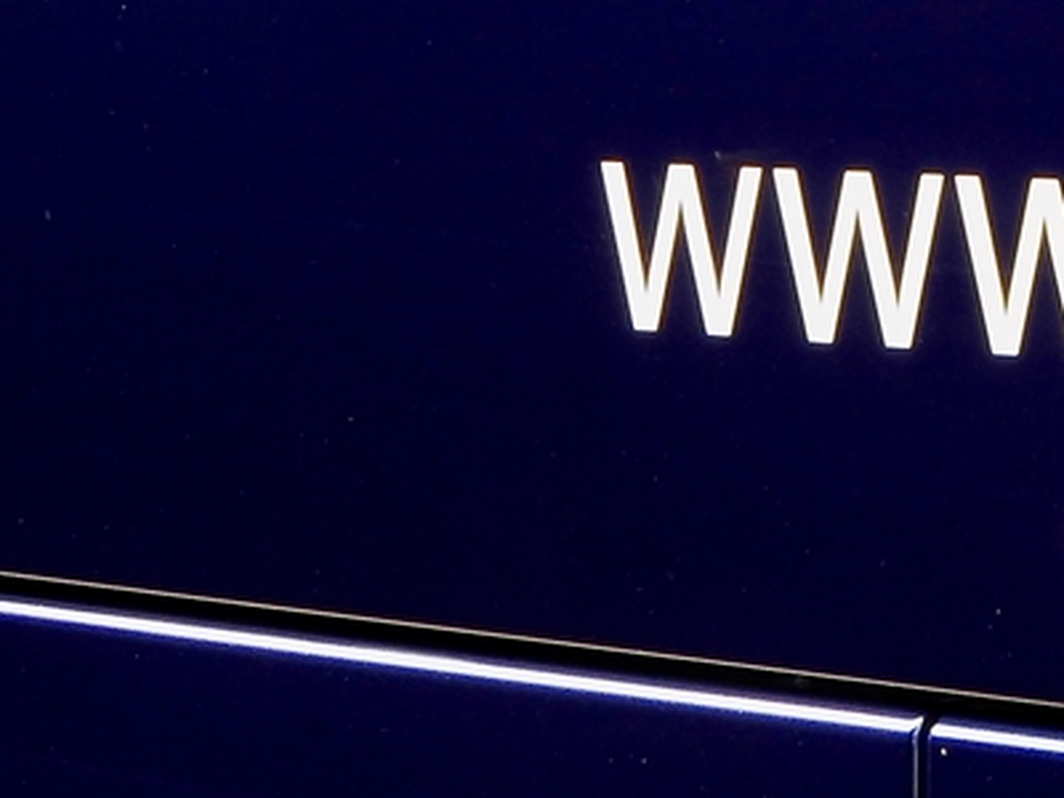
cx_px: 1261
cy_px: -511
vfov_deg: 6.3
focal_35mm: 234
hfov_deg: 8.4
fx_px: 7193
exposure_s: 1/125
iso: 100
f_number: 4.5
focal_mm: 12.5
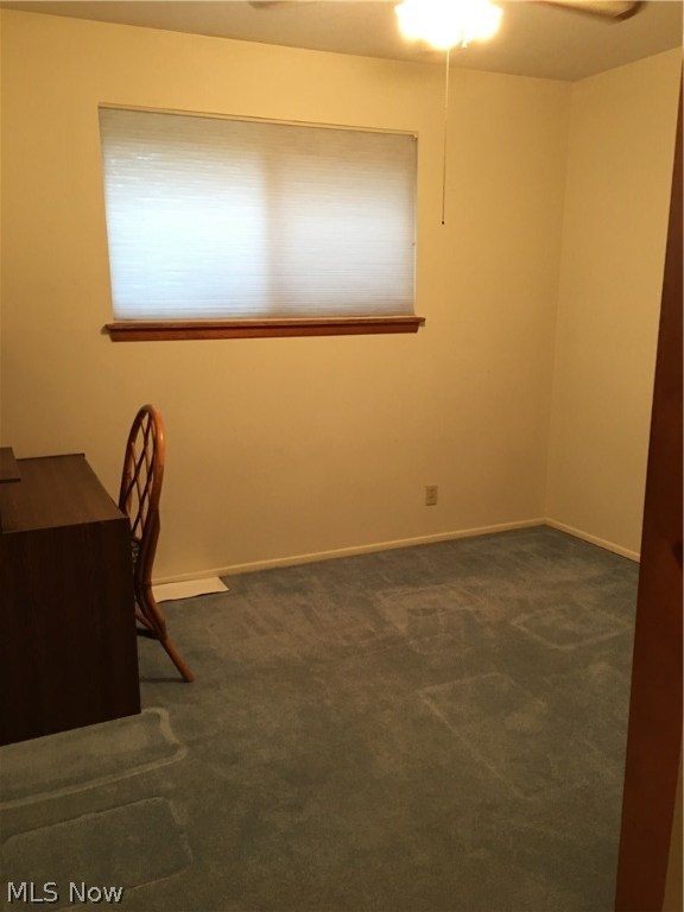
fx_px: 764
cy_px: 456
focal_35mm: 29
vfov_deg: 61.7
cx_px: 342
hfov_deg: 48.2
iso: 80
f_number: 2.2
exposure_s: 1/15
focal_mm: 4.15
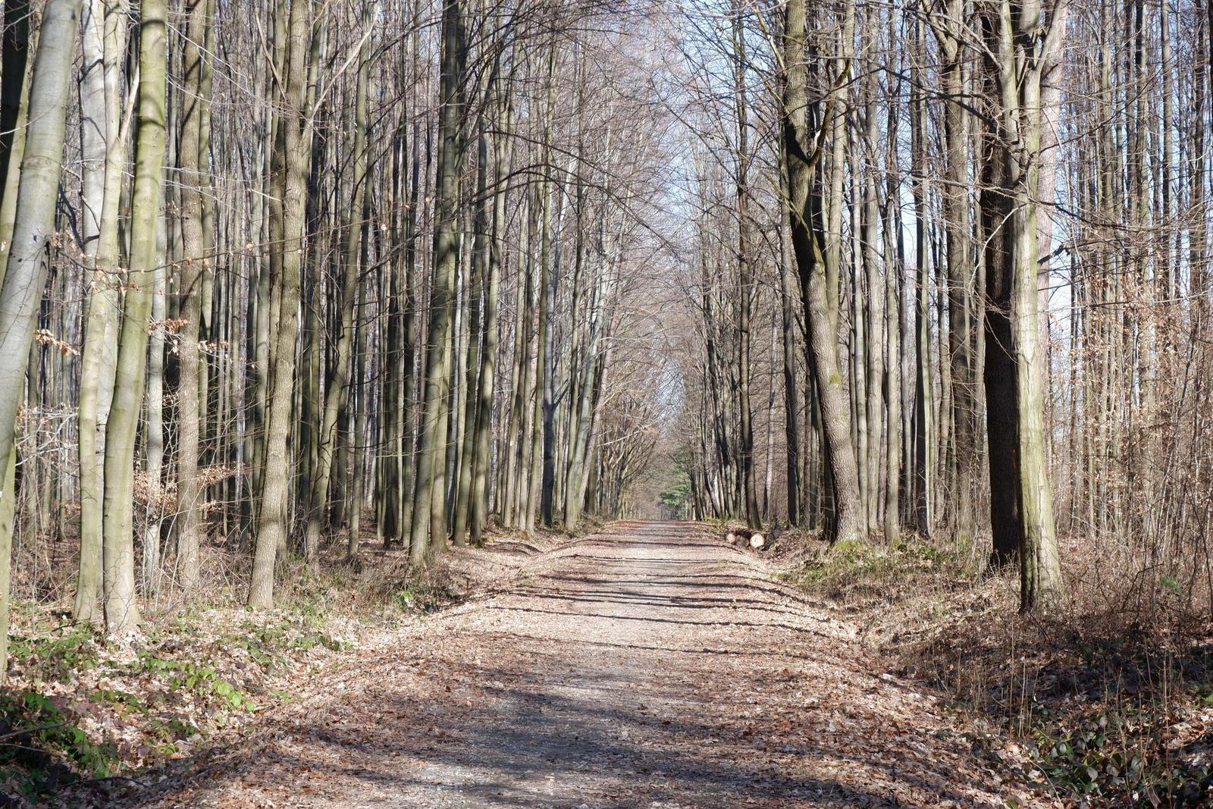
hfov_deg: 29.7
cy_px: 404
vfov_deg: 20.0
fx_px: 2291
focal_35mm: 68
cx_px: 606
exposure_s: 1/75
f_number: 9
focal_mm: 45
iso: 200
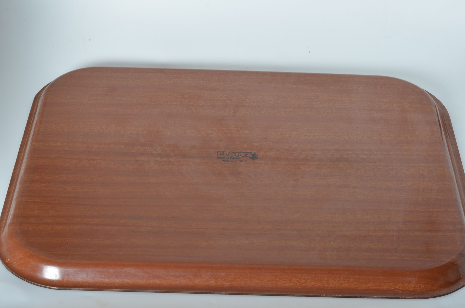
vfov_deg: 18.1
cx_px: 232
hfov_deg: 27.0
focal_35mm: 75
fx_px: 967
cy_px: 154
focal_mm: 50
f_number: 11
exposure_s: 1/125
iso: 100
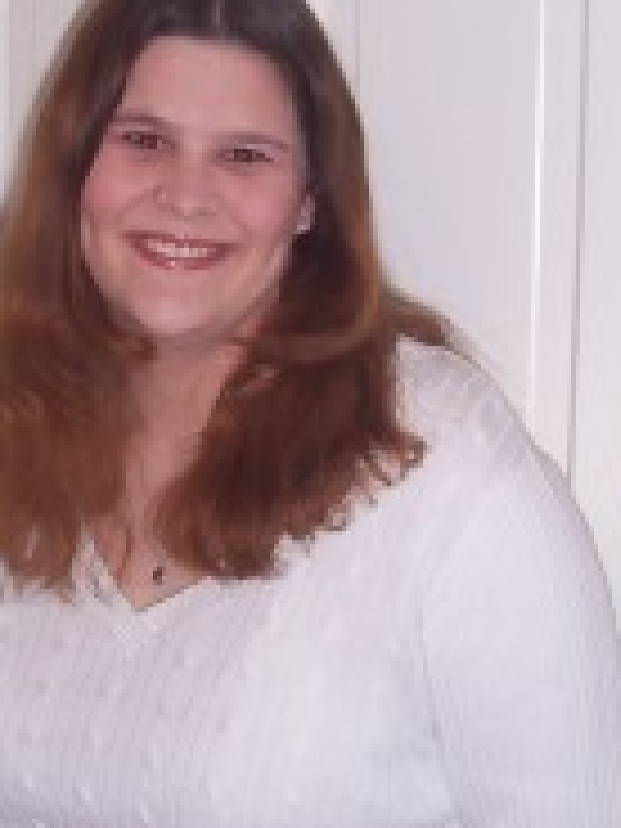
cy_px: 324
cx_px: 178
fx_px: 1985
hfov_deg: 17.7
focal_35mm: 83
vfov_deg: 23.5
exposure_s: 1/60
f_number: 2.7
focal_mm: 5.6
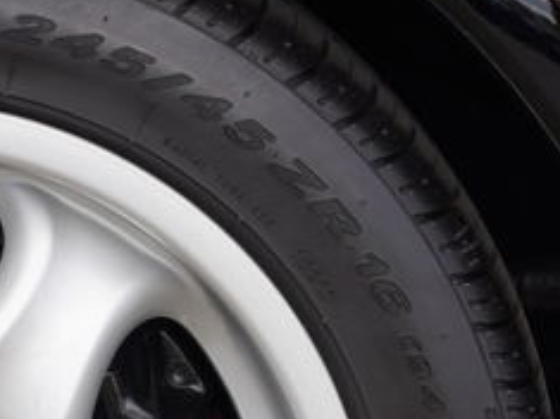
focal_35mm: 330
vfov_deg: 4.5
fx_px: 5336
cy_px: 557
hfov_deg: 6.0
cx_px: -7
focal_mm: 105
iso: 100
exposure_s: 1/160
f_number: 4.5
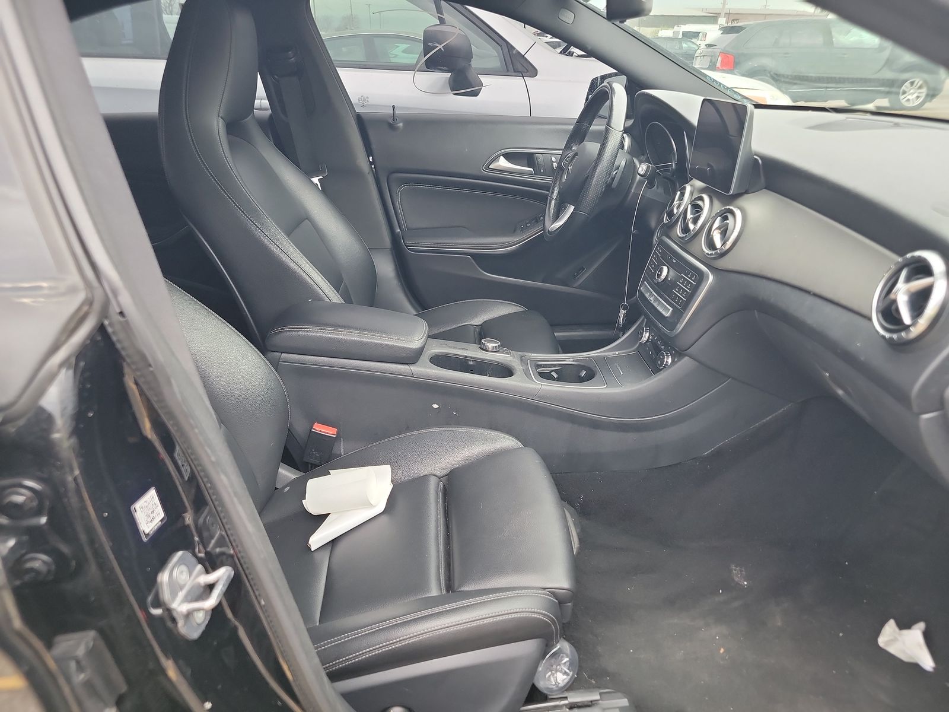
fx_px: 658
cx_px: 474
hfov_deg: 71.6
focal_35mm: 24
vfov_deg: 56.8
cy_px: 356
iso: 417
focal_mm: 6.7
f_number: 1.8
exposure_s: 1/59
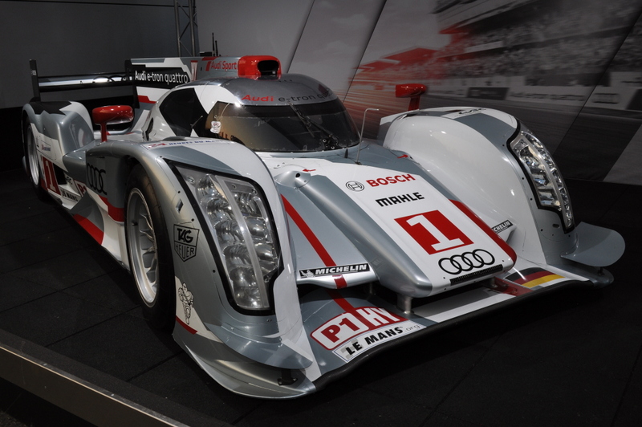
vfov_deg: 36.8
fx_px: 641
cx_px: 321
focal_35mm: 36
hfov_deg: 53.2
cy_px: 214
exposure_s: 1/200
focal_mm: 24
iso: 320
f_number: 11
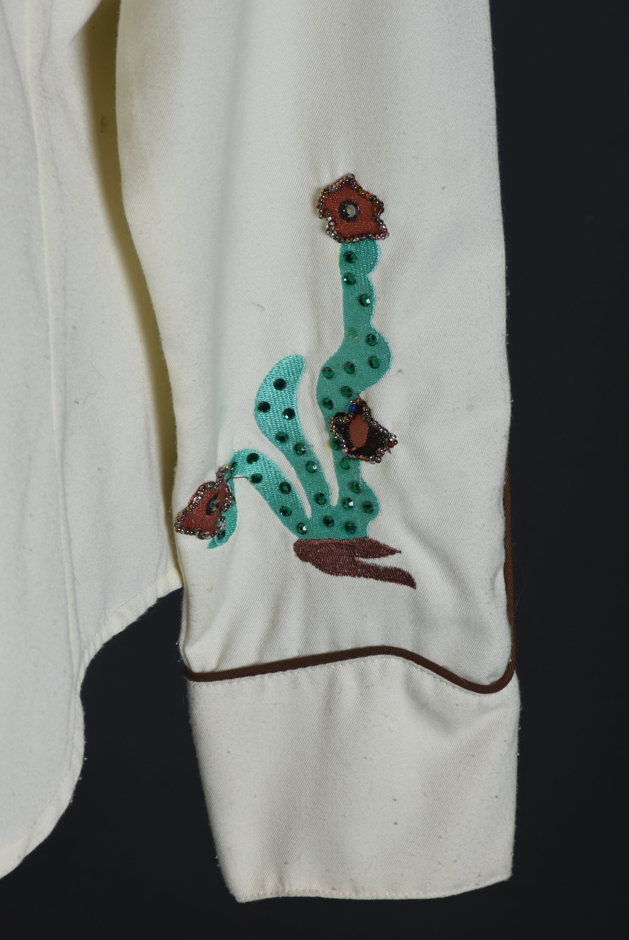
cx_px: 314
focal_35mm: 210
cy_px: 470
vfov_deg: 9.8
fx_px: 5493
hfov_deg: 6.6
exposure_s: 1/125
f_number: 14
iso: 200
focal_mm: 140
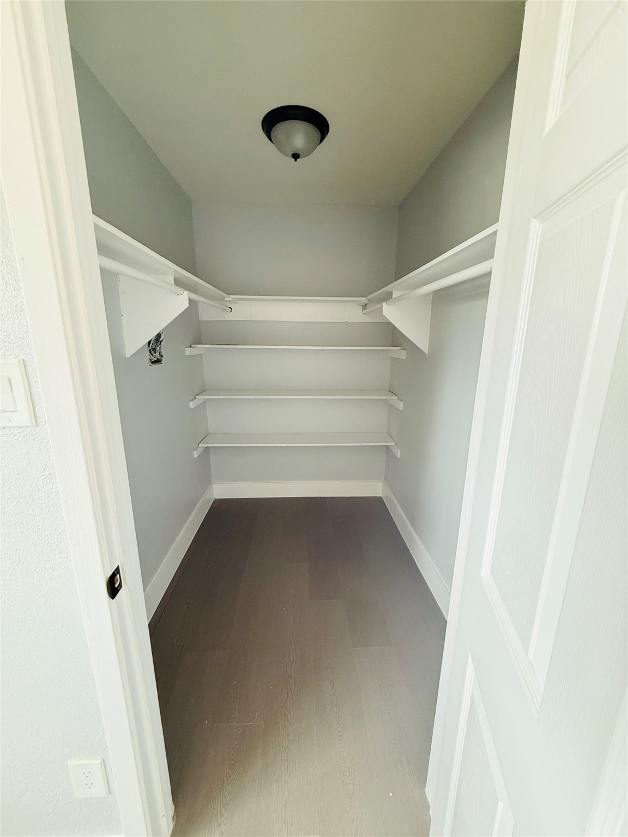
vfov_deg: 102.1
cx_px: 314
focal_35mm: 14
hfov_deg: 85.7
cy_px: 418
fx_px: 339
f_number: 2.2
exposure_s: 1/60
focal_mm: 2.22
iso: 400
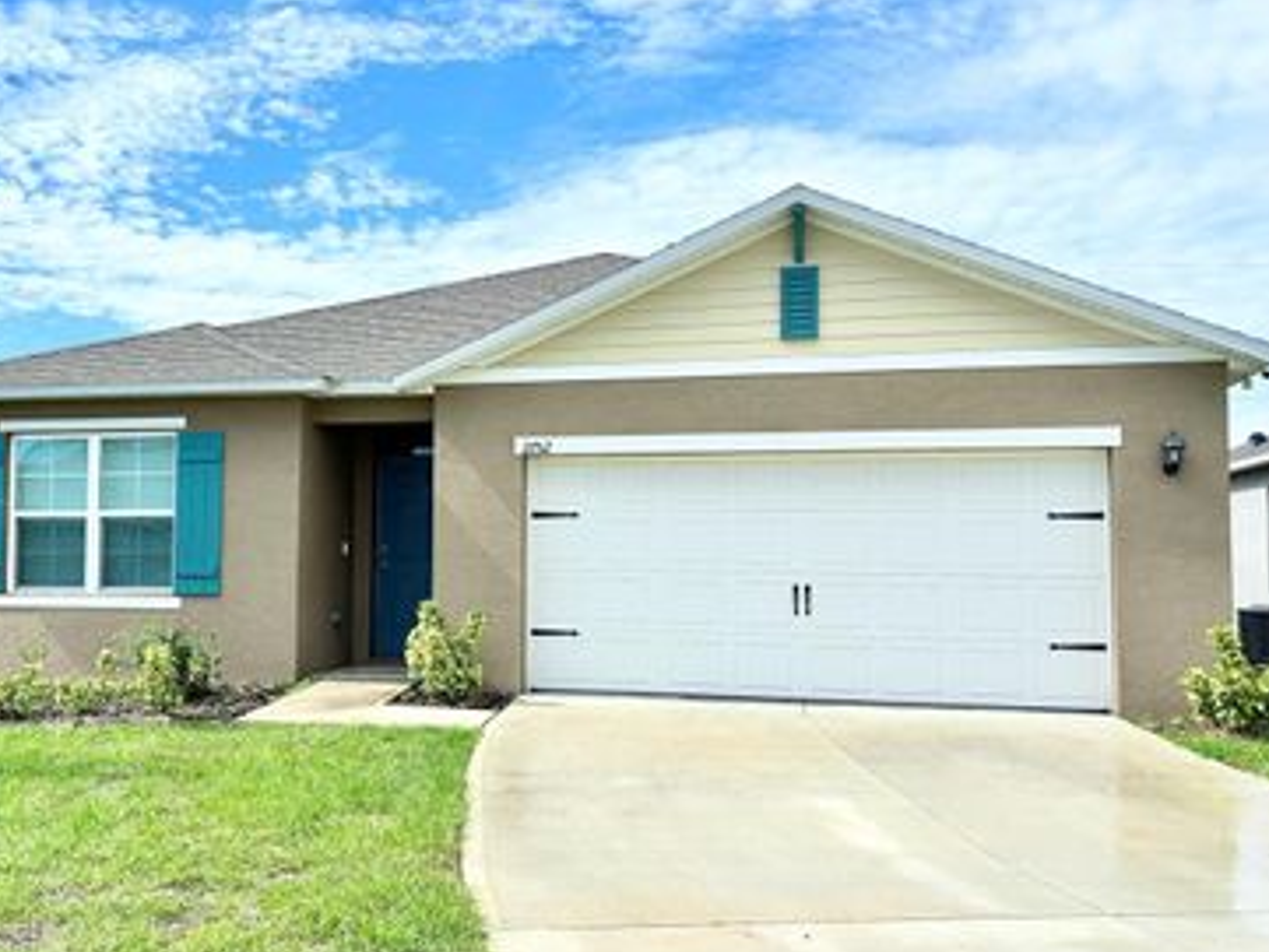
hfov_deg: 51.1
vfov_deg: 39.7
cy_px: 472
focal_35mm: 36
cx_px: 517
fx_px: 1320
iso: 50
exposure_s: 1/5348
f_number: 1.6
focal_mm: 5.96
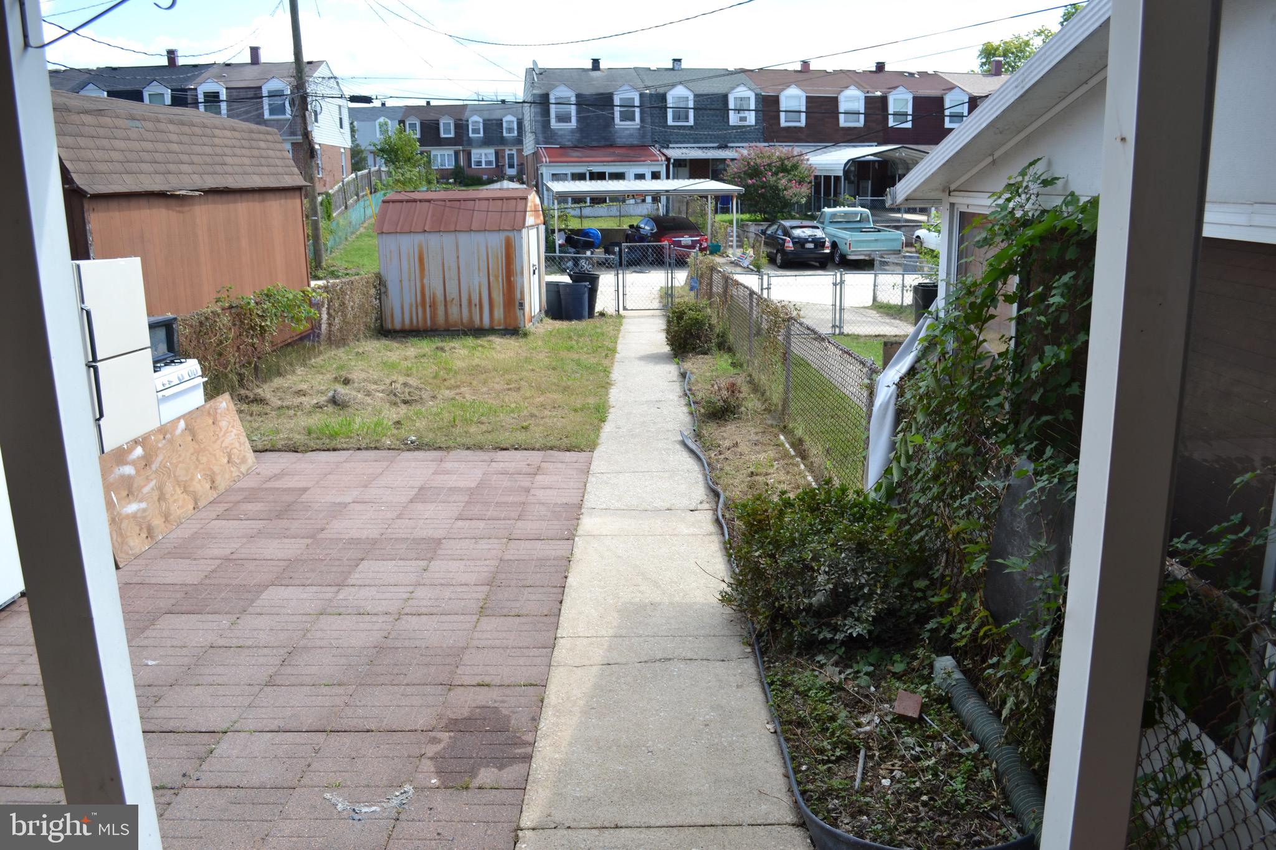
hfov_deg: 67.4
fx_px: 957
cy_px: 425
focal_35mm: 27
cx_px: 638
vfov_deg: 47.9
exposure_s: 1/160
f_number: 6.3
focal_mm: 18
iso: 100
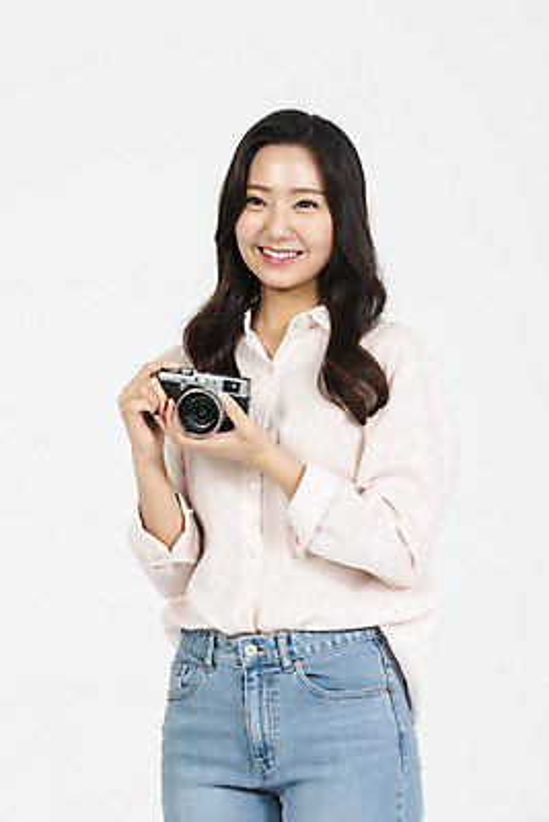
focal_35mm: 185
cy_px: 411
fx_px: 4228
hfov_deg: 7.4
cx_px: 274
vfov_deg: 11.1
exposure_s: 1/125
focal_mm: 185
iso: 100
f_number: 13
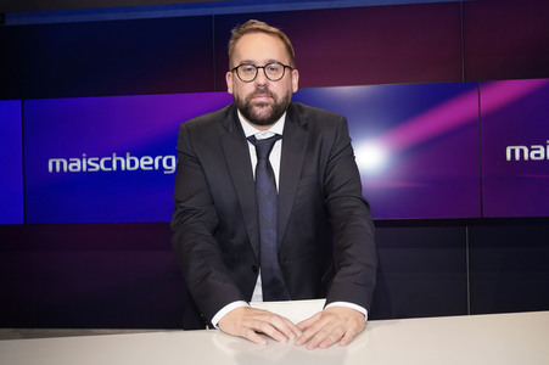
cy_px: 182
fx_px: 427
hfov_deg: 65.5
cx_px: 274
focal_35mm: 28
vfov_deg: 46.3
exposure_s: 1/160
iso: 2000
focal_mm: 28
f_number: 5
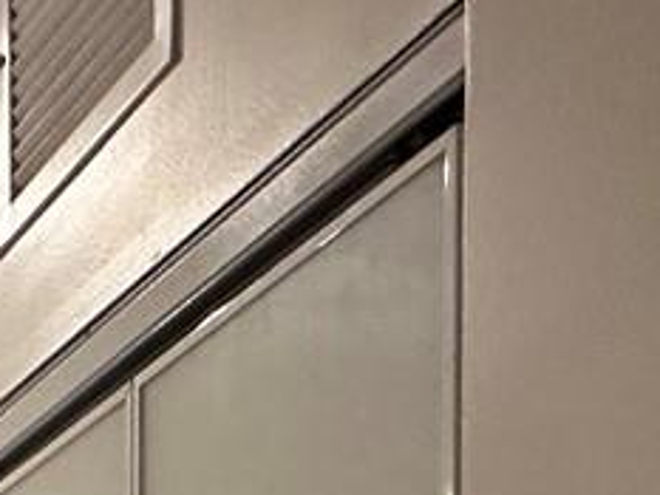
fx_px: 1831
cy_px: 1148
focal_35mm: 96
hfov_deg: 20.3
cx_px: 161
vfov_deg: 12.5
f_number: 2.2
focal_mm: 2.22
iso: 320
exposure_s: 1/60
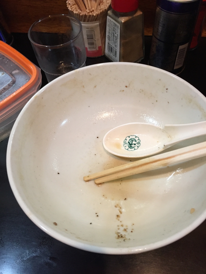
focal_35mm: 29
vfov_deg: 61.7
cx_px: 103
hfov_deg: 48.2
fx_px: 230
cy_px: 137
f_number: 2.2
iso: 200
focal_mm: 4.15
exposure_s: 1/33
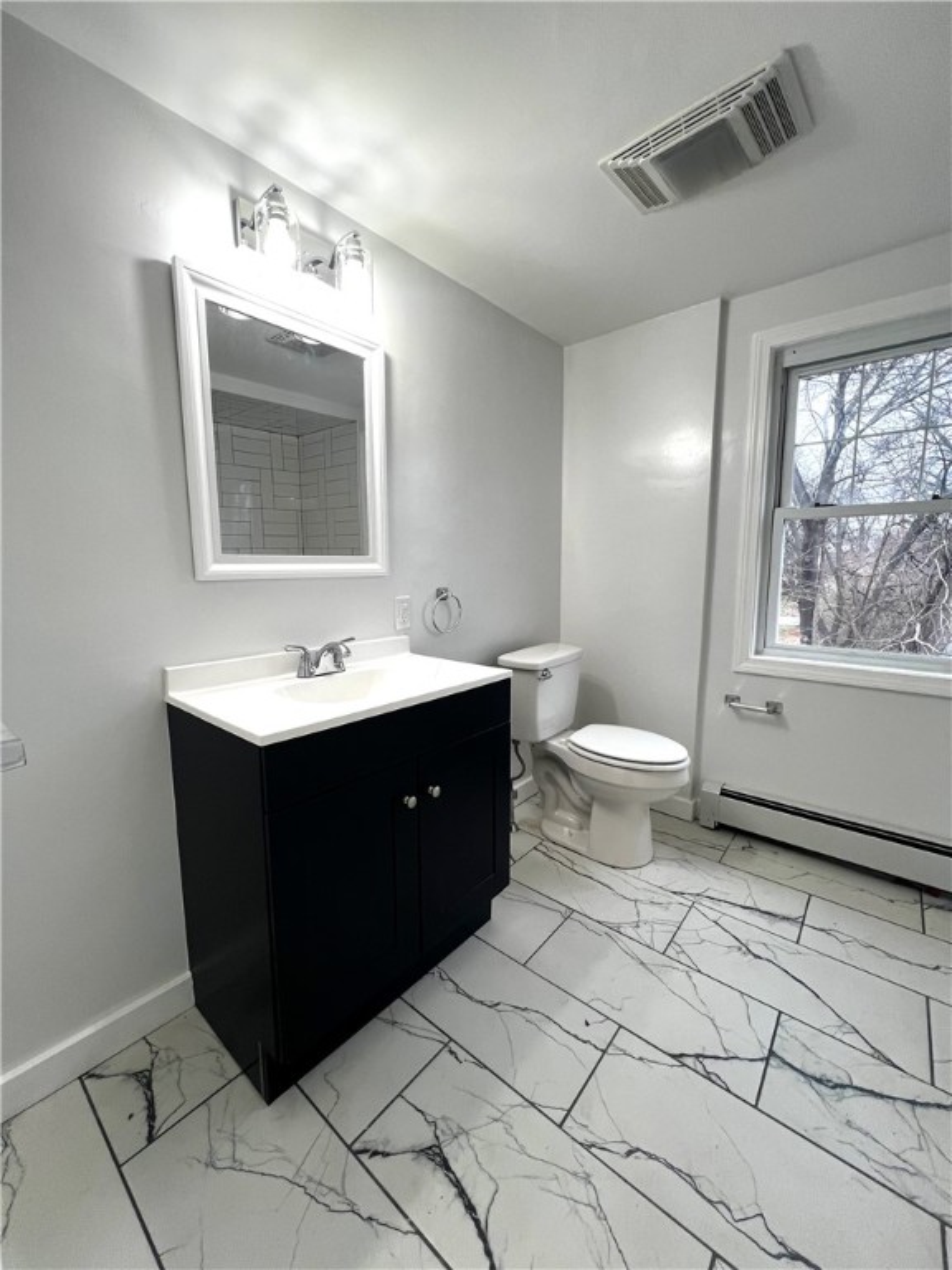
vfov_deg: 106.2
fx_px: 477
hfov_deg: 89.9
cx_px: 476
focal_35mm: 13
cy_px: 635
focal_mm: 1.57
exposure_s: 1/120
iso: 100
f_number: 1.8
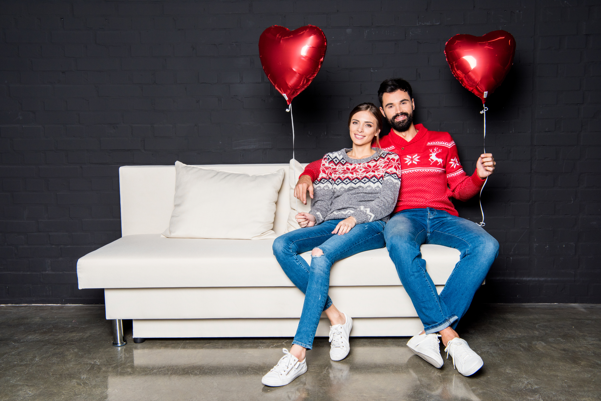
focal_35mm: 40
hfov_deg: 48.4
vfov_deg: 33.4
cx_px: 300
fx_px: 668
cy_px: 200
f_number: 13
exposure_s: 1/125
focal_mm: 40
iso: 200
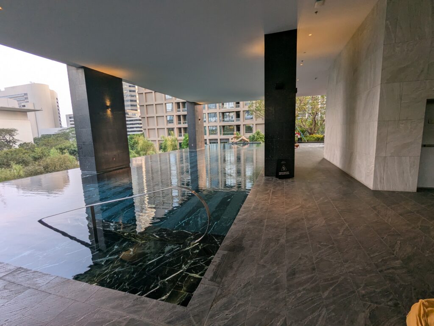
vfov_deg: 78.2
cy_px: 163
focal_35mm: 16
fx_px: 201
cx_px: 217
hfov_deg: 94.4
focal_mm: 2.35
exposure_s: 1/116
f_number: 2.2
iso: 97
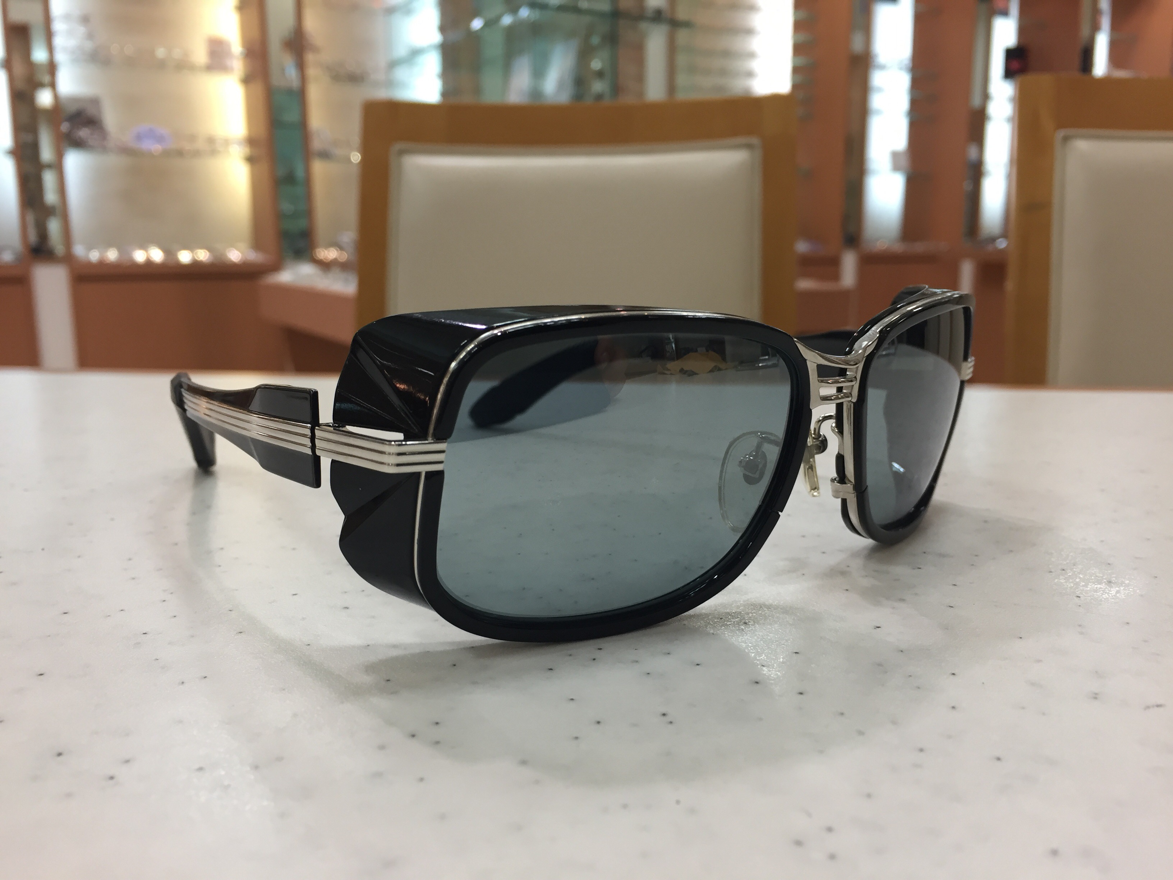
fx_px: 983
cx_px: 586
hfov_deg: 61.7
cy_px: 440
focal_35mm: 29
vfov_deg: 48.2
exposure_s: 1/40
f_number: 2.2
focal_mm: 4.15
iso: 32
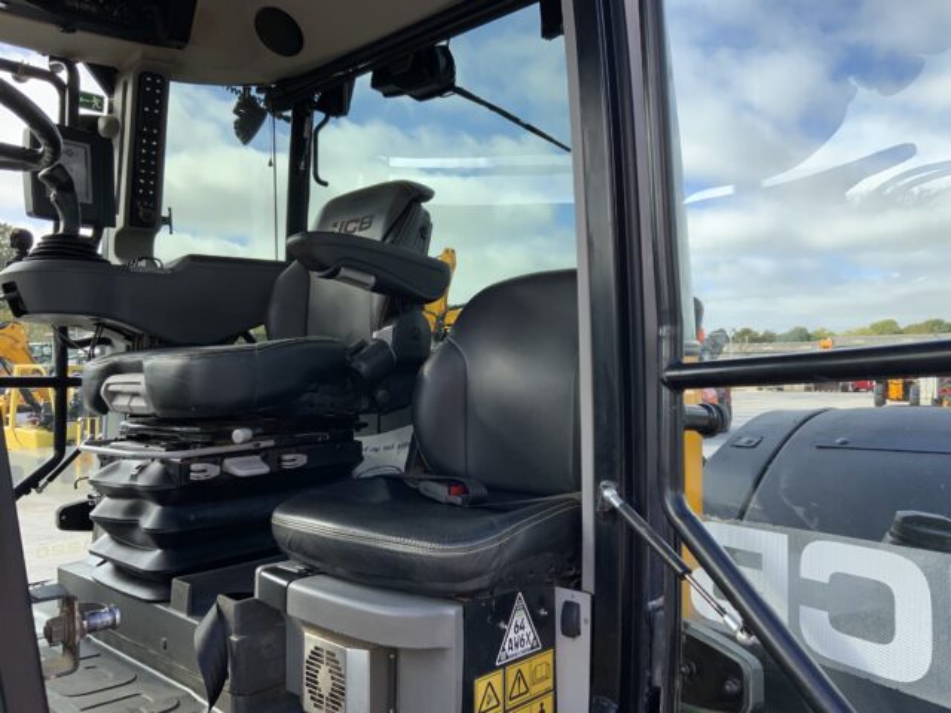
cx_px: 476
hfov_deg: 61.7
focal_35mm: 29
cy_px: 356
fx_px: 797
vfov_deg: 48.2
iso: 16
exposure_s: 1/391
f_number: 1.8
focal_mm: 3
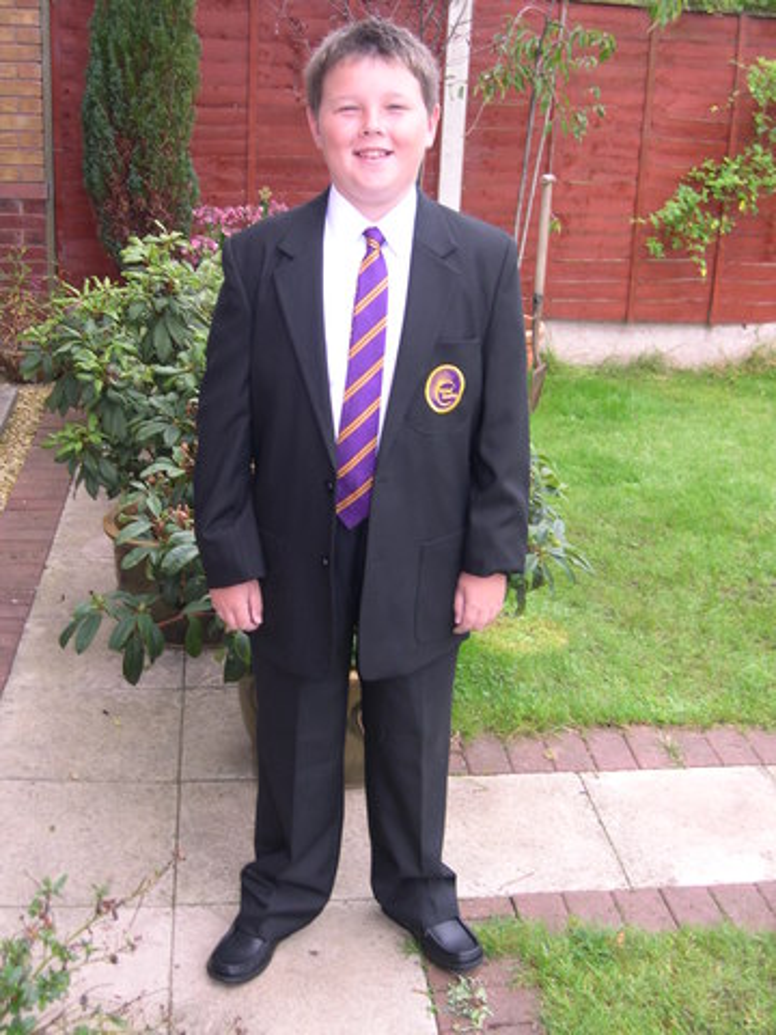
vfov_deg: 44.8
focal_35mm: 42
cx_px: 388
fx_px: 1255
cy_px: 518
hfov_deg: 34.3
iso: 100
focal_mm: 9
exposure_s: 1/30
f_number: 2.9
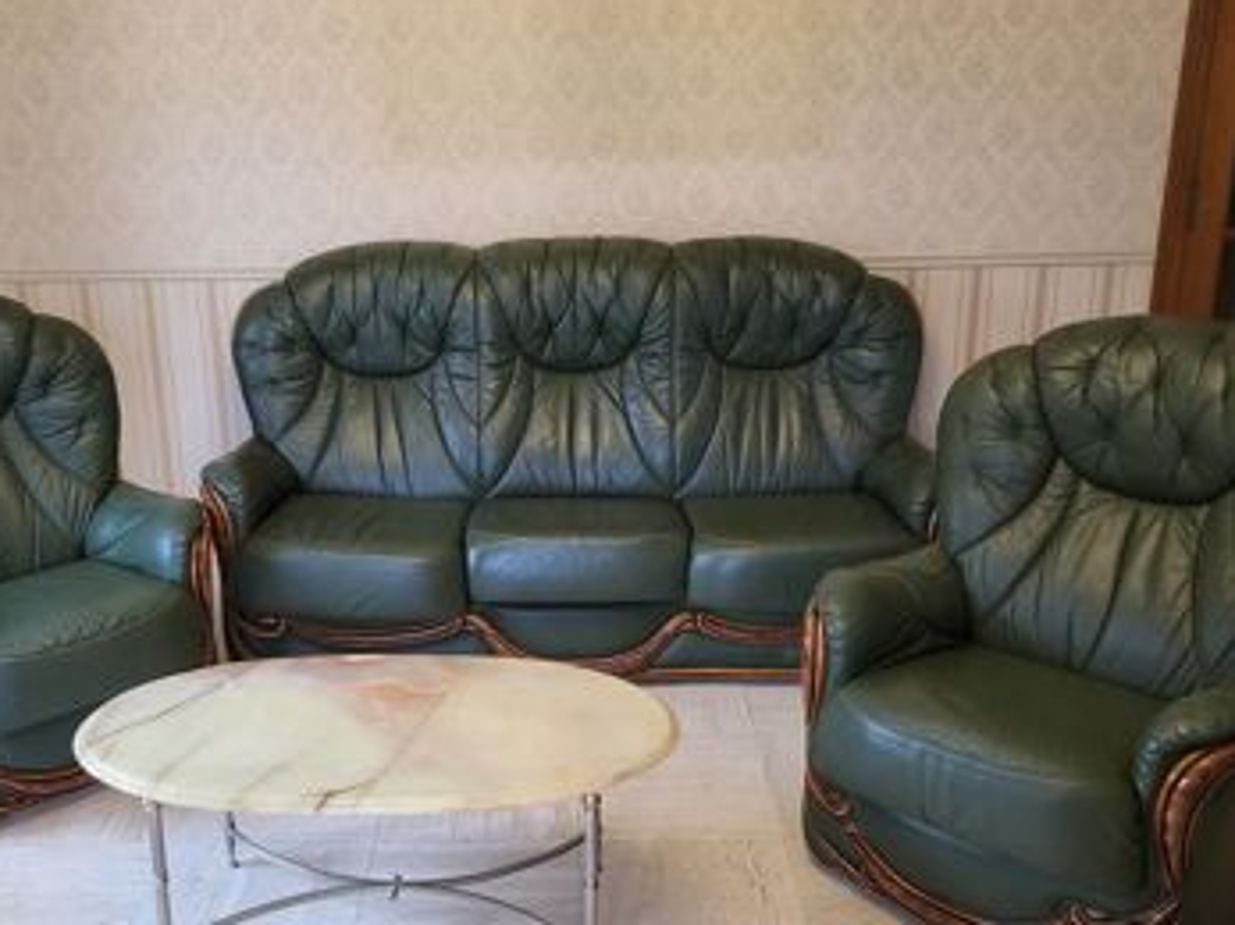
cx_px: 555
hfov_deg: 51.3
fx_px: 1284
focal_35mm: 36
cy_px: 484
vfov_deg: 39.6
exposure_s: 1/40
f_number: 1.8
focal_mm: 5.4
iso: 400
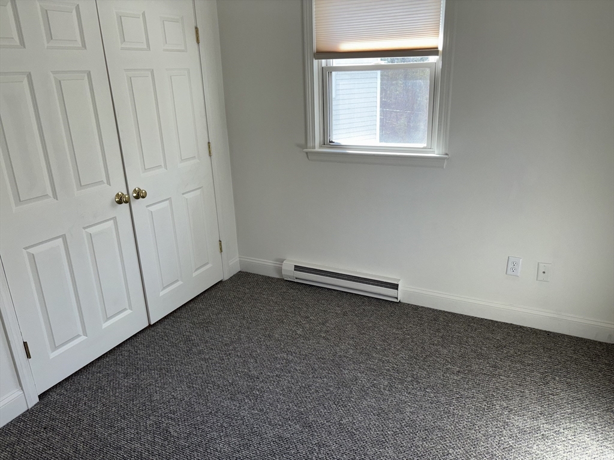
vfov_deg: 53.1
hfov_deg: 67.3
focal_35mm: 26
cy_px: 230
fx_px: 461
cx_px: 307
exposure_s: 1/120
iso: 64
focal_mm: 5.96
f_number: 1.6
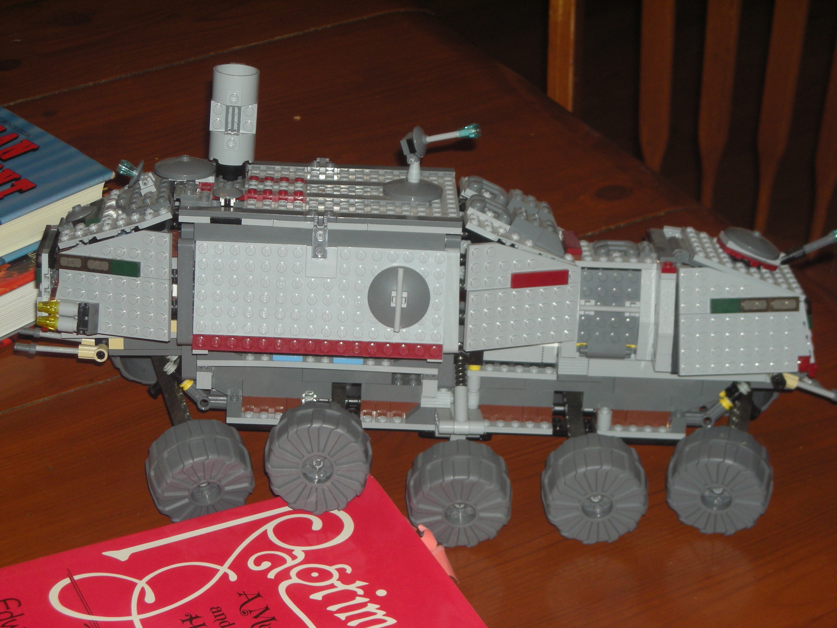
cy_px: 314
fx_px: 2539
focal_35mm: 105
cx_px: 418
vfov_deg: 14.1
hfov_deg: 18.7
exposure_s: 1/60
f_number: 4.7
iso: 131
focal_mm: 17.1
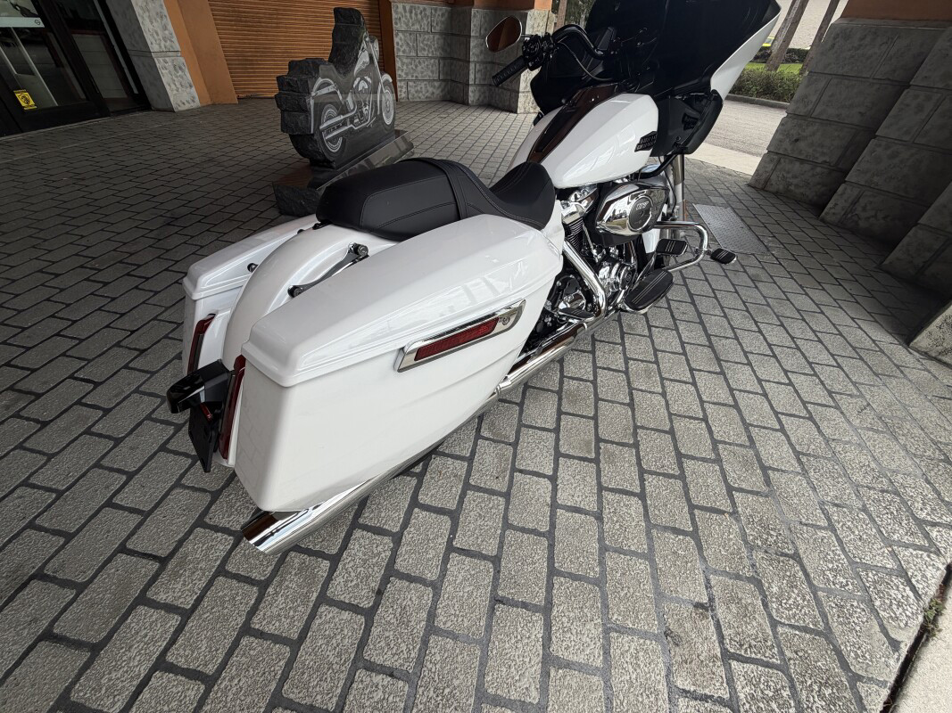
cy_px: 356
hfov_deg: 102.1
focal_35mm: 14
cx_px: 476
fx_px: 385
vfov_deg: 85.7
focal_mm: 2.22
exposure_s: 1/574
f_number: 2.2
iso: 40
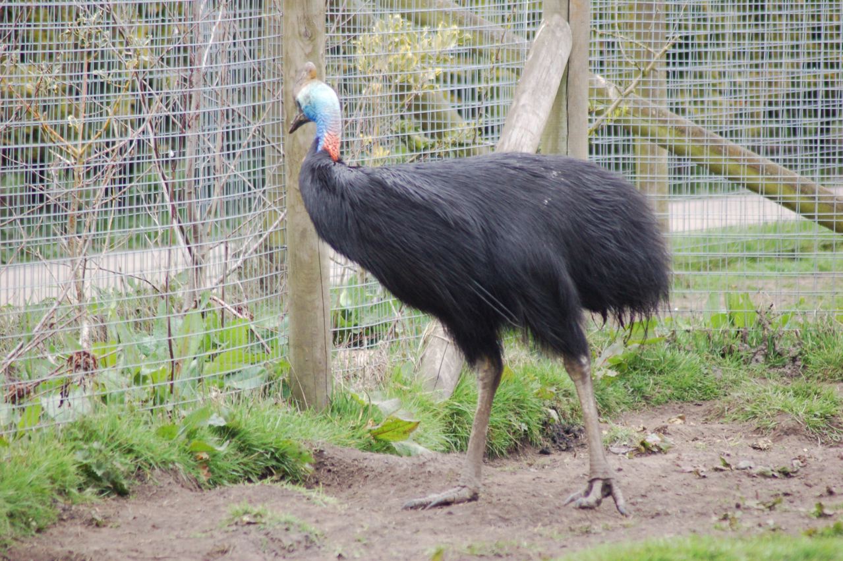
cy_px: 280
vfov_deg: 4.2
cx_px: 422
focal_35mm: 330
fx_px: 7722
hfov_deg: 6.2
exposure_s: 1/320
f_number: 5
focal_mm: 220
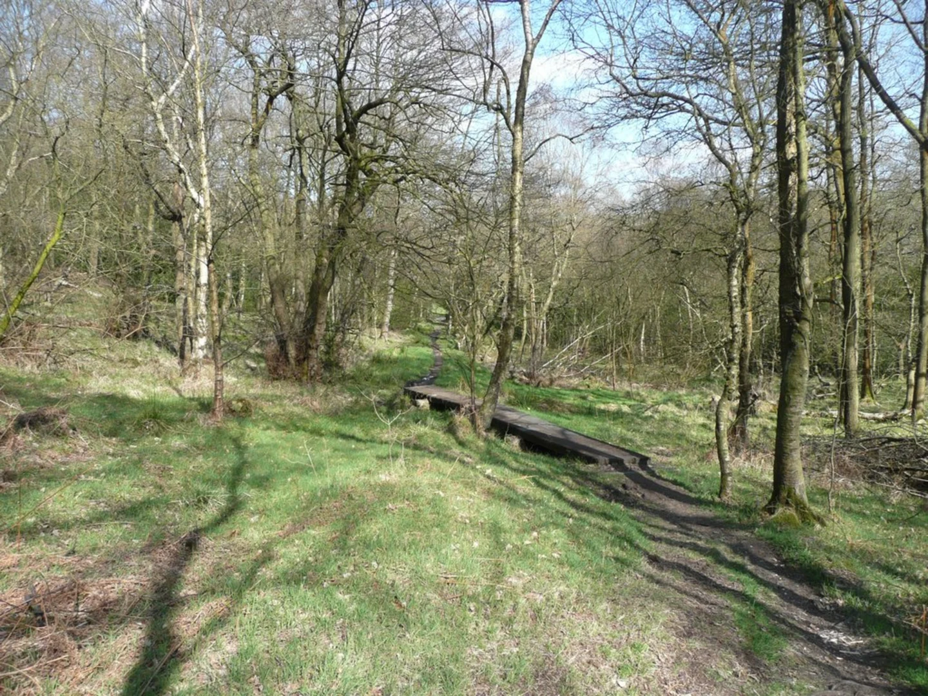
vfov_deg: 49.7
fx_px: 751
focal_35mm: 28
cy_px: 348
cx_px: 464
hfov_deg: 63.4
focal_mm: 4.6
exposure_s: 1/320
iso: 100
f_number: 3.3
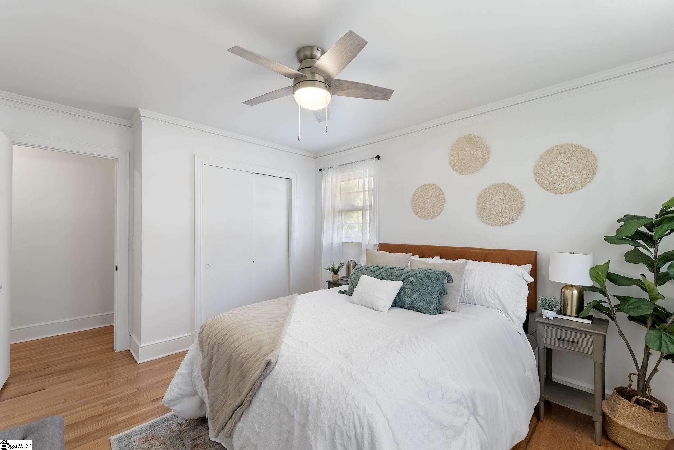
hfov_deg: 104.3
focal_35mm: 14
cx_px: 337
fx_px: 262
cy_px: 225
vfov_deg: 81.2
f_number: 5.6
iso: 400
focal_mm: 14
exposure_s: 1/4
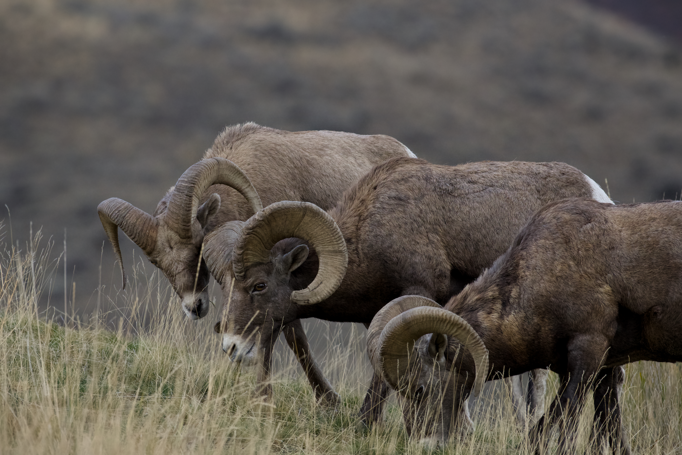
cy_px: 228
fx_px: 11366
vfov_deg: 2.3
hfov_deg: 3.4
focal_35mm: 600
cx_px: 341
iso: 3200
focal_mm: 600
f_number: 8
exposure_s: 1/1600
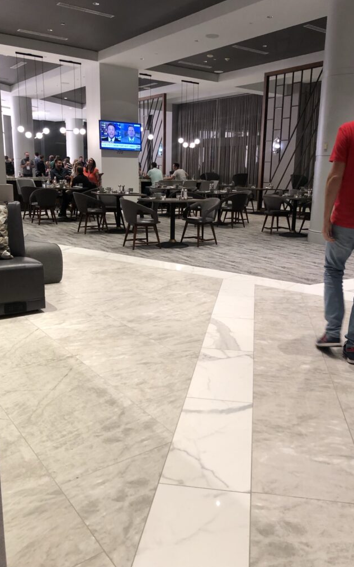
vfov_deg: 62.9
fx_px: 463
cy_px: 284
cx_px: 185
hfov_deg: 41.8
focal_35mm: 30
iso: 40
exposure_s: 1/15
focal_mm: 4
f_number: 1.8
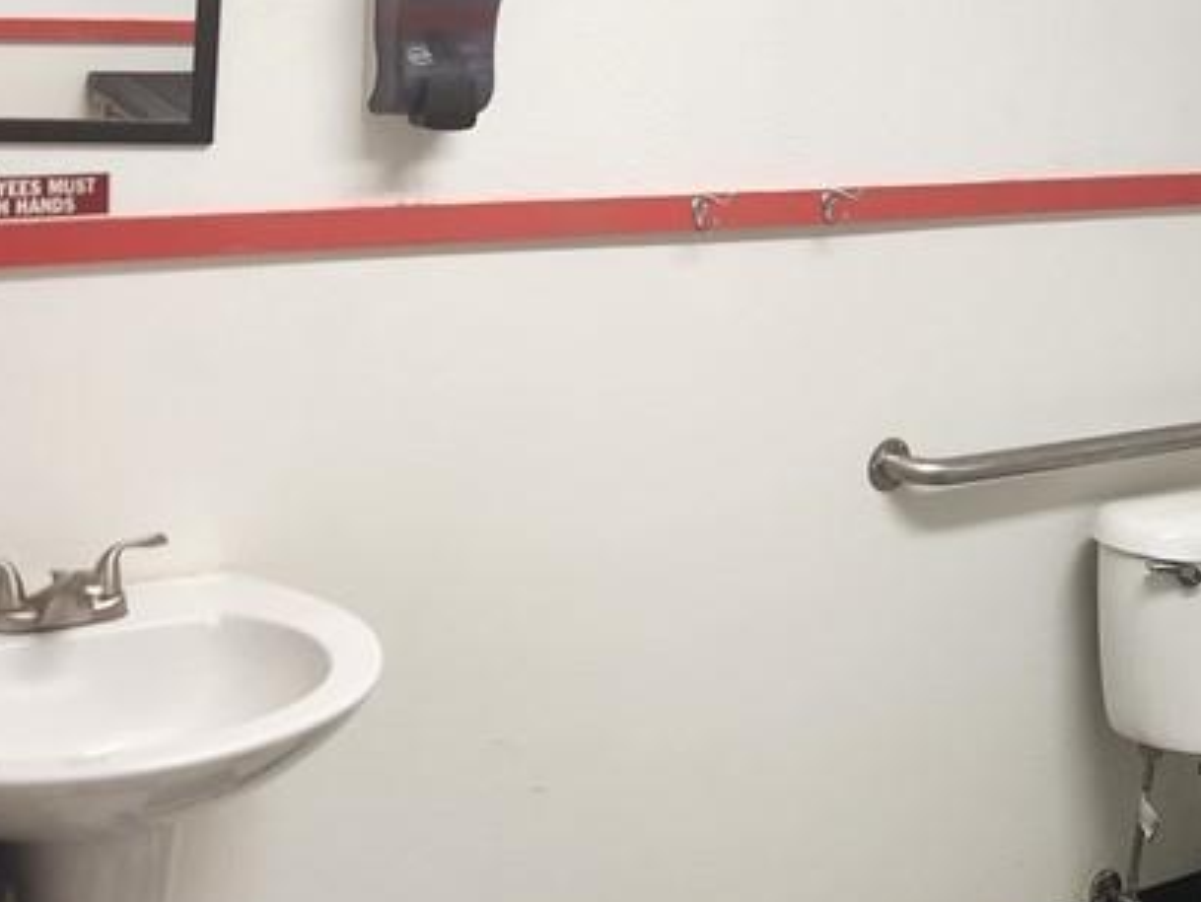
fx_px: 2013
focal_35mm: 58
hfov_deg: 33.2
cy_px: 183
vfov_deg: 24.9
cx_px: 598
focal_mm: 5.4
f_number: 1.8
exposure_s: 1/120
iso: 200
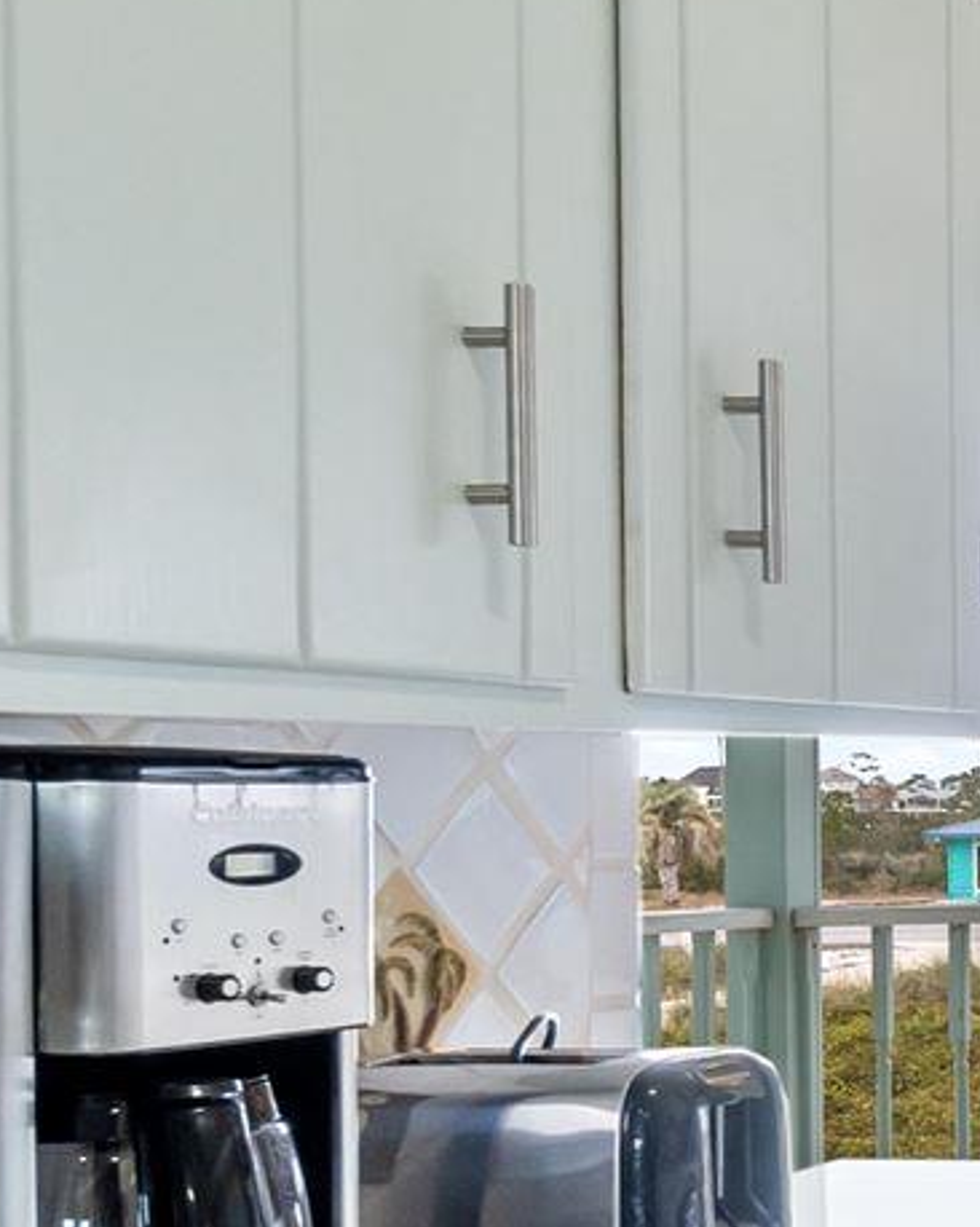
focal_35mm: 63
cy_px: 848
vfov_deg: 29.8
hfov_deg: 16.2
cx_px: 2142
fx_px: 2286
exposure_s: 1/13
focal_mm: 10
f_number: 9
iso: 400
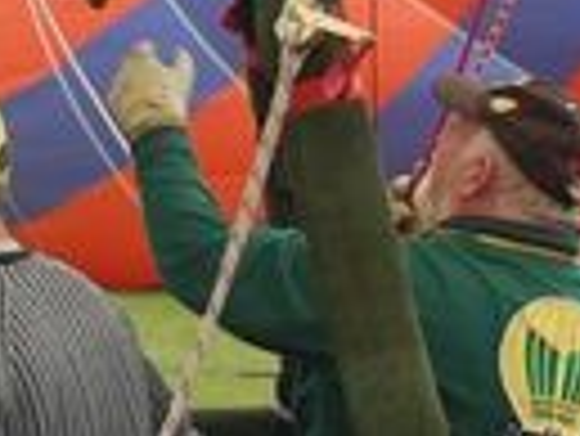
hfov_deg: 6.3
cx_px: 234
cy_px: -324
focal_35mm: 314
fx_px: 5264
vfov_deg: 4.7
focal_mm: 55
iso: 400
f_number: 5
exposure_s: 1/100
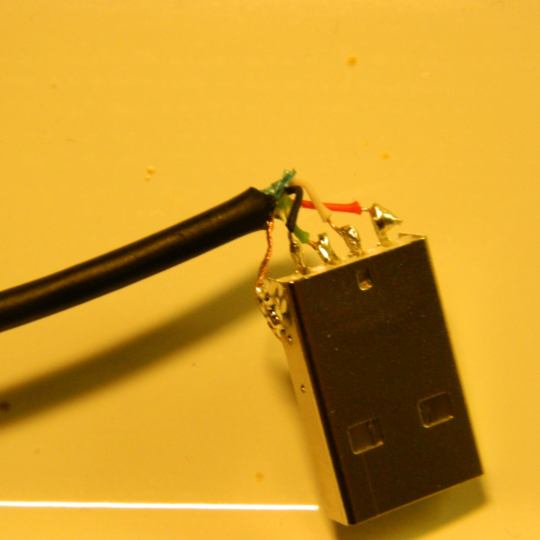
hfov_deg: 14.3
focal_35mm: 122
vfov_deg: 14.3
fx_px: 2153
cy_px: 270
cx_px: 317
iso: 400
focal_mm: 18.6
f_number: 4.5
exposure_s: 1/40
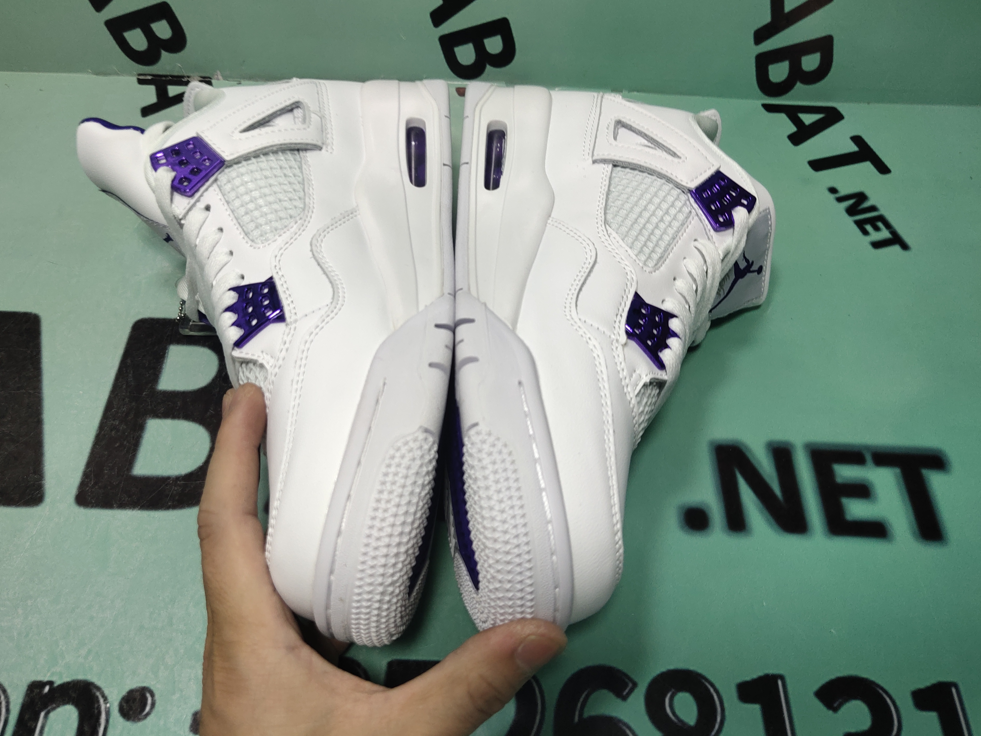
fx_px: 907
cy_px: 347
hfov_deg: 56.8
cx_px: 463
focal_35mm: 32
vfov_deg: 44.1
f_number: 1.79
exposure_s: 1/100
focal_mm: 4.35
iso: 57
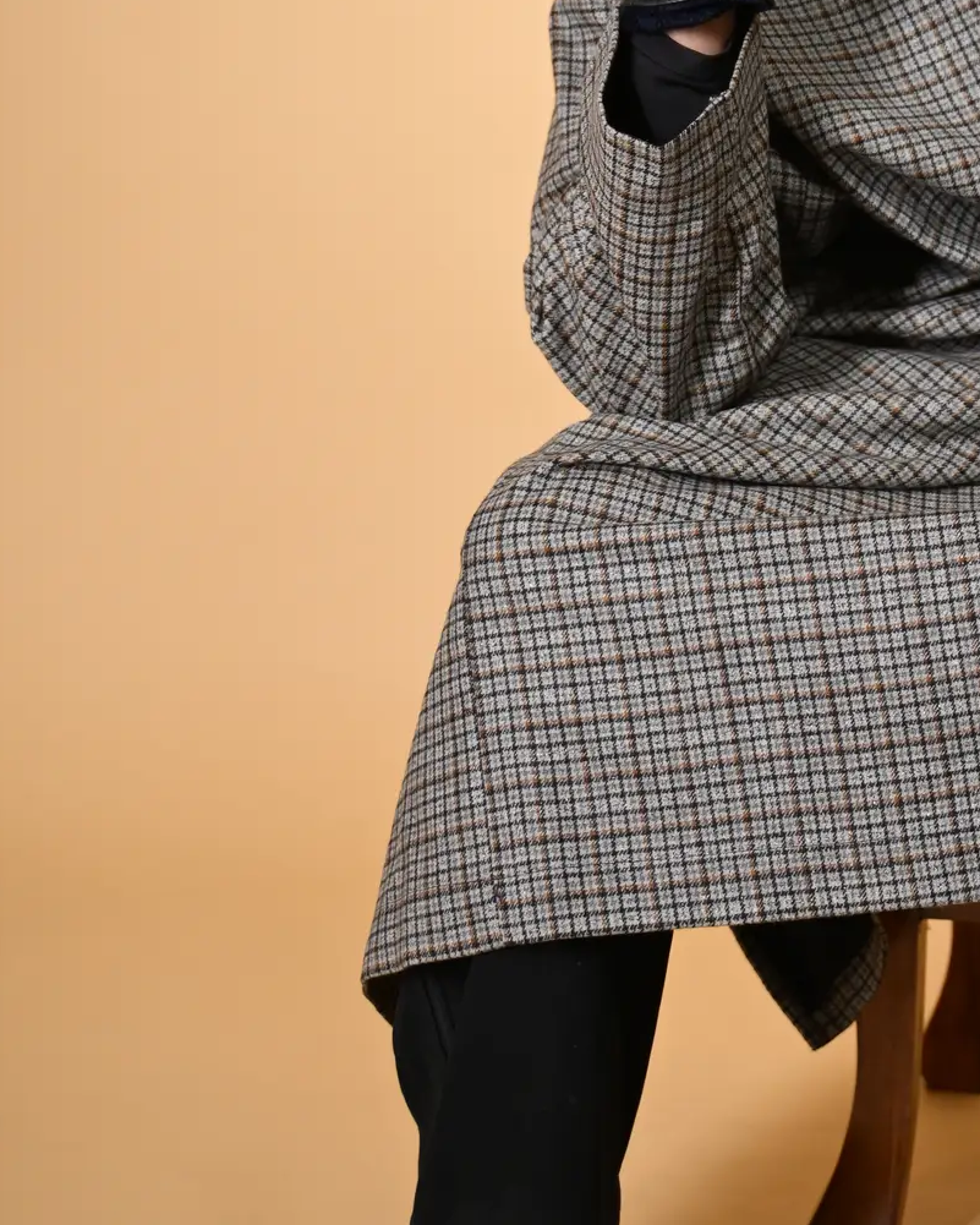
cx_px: 926
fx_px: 3987
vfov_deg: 17.3
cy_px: 225
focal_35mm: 110
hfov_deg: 13.8
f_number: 2.8
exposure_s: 1/320
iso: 250
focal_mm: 46
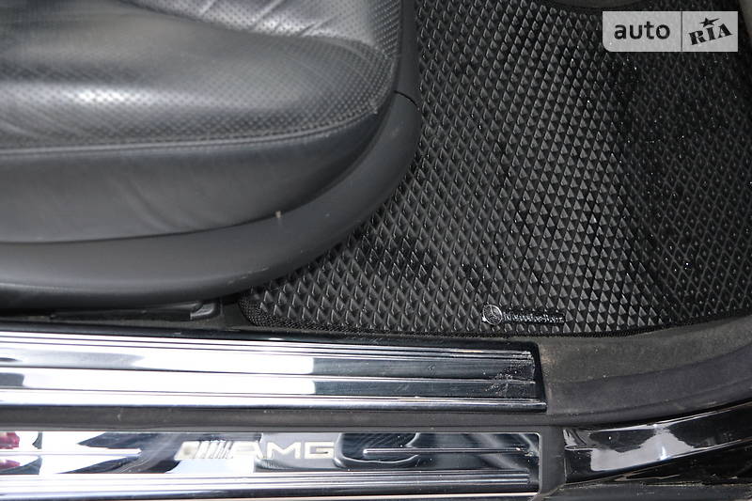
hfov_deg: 38.9
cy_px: 250
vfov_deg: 26.5
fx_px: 1065
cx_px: 376
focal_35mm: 51
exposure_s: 1/100
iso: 800
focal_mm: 34
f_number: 5
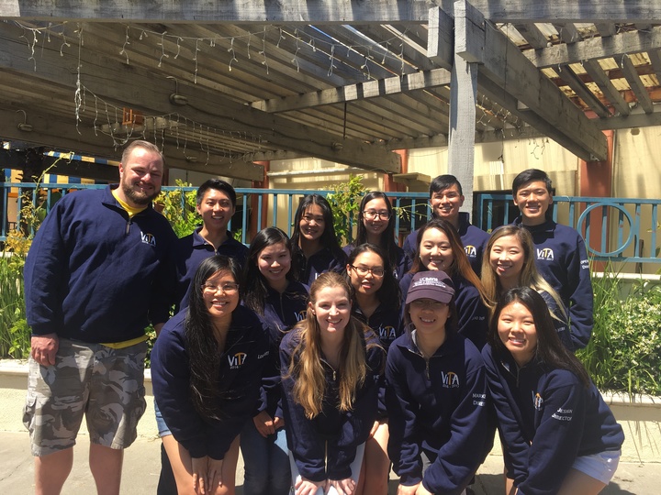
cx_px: 330
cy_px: 248
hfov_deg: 61.7
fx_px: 554
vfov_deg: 48.2
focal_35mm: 29
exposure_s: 1/686
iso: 25
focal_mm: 4.15
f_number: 2.2
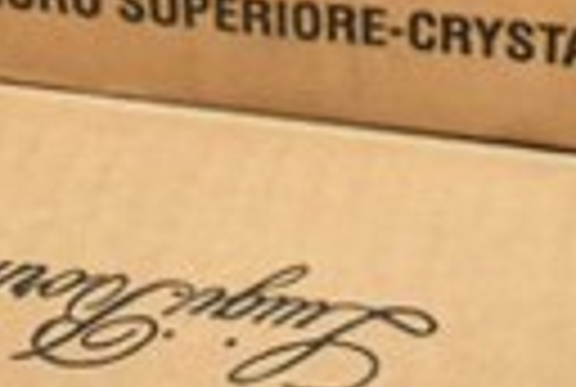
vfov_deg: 8.9
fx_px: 2293
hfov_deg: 14.3
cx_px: 346
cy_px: -477
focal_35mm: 143
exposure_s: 1/125
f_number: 3.8
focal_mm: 20
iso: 4500
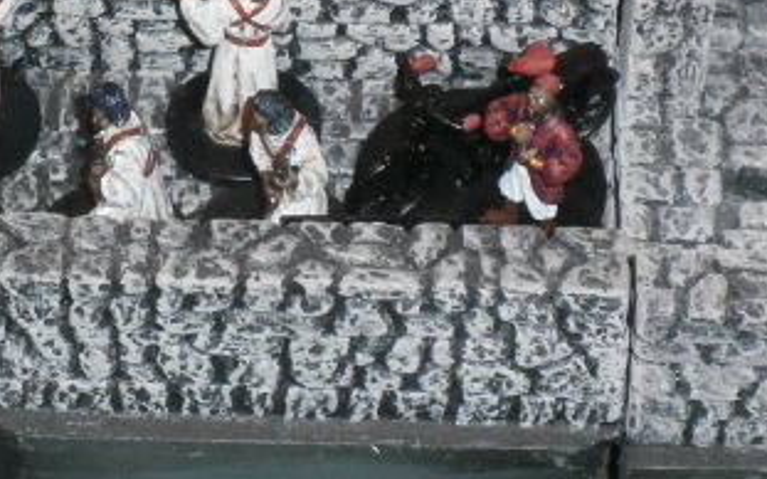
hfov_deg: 10.3
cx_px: 261
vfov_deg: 6.5
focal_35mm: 203
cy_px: 111
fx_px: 4241
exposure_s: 1/100
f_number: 5.8
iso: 200
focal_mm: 19.6
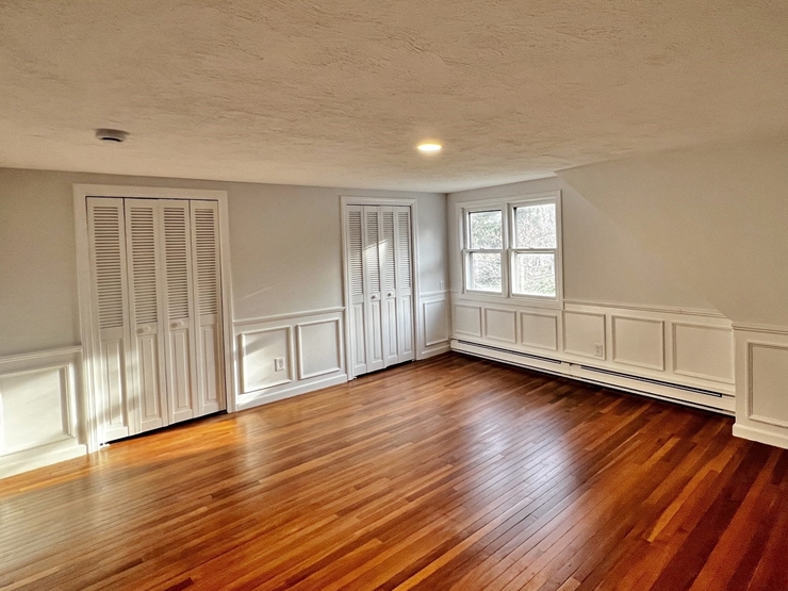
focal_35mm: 18
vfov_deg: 71.2
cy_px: 253
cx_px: 463
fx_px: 410
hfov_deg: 86.9
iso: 200
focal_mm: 1.57
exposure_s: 1/99
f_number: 1.8
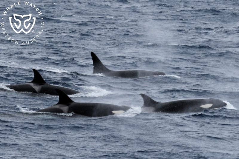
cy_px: 80
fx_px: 1062
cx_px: 120
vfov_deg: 8.6
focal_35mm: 160
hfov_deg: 12.8
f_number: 5.3
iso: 720
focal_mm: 160
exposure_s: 1/8000
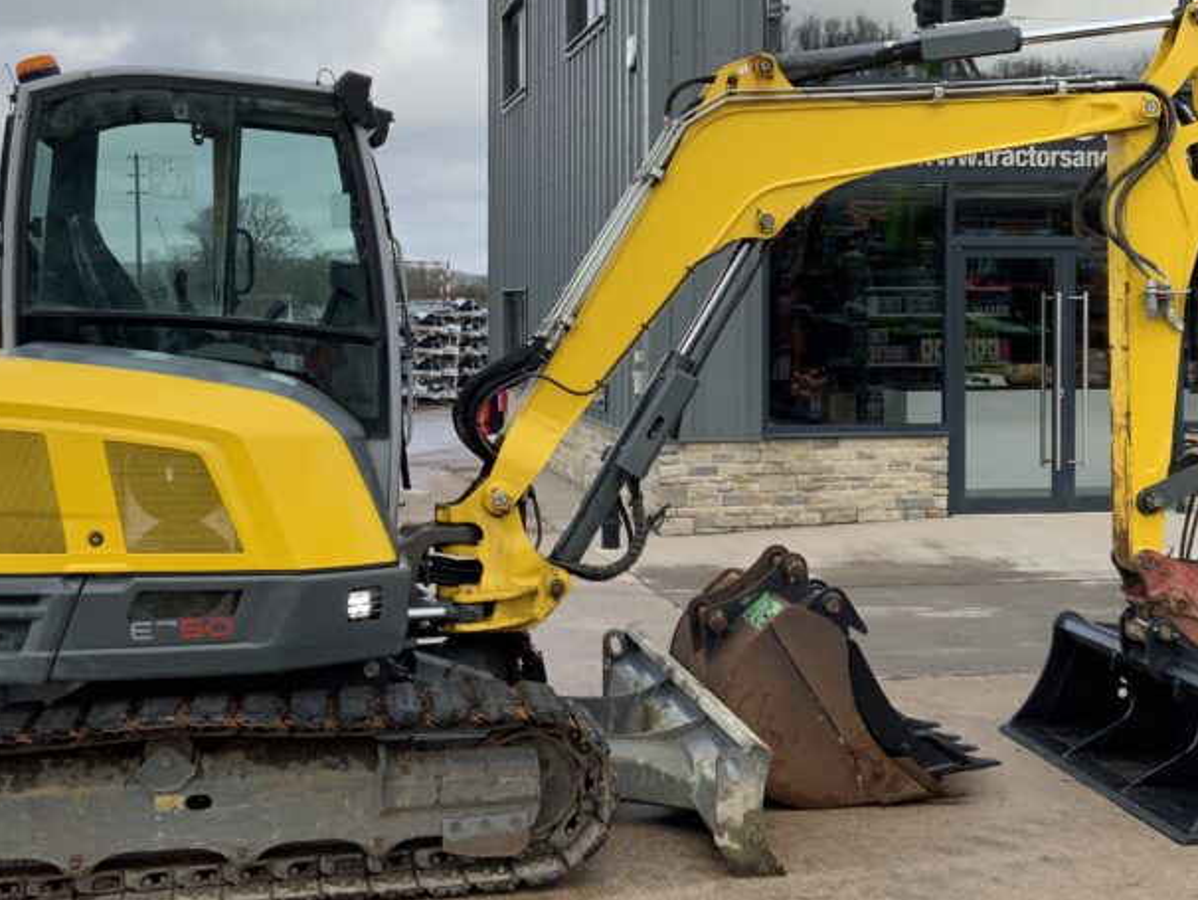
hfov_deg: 38.9
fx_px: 1696
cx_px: 601
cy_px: 348
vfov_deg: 29.6
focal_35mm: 49
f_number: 1.8
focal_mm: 3
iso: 16
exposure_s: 1/606
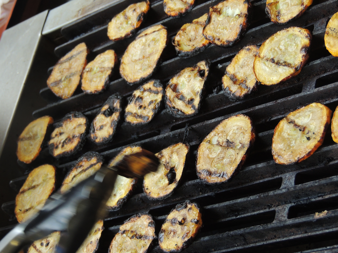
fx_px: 1025
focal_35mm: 105
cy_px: 126
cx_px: 169
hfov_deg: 18.7
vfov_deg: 14.1
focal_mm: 18.7
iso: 250
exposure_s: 1/160
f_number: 4.2
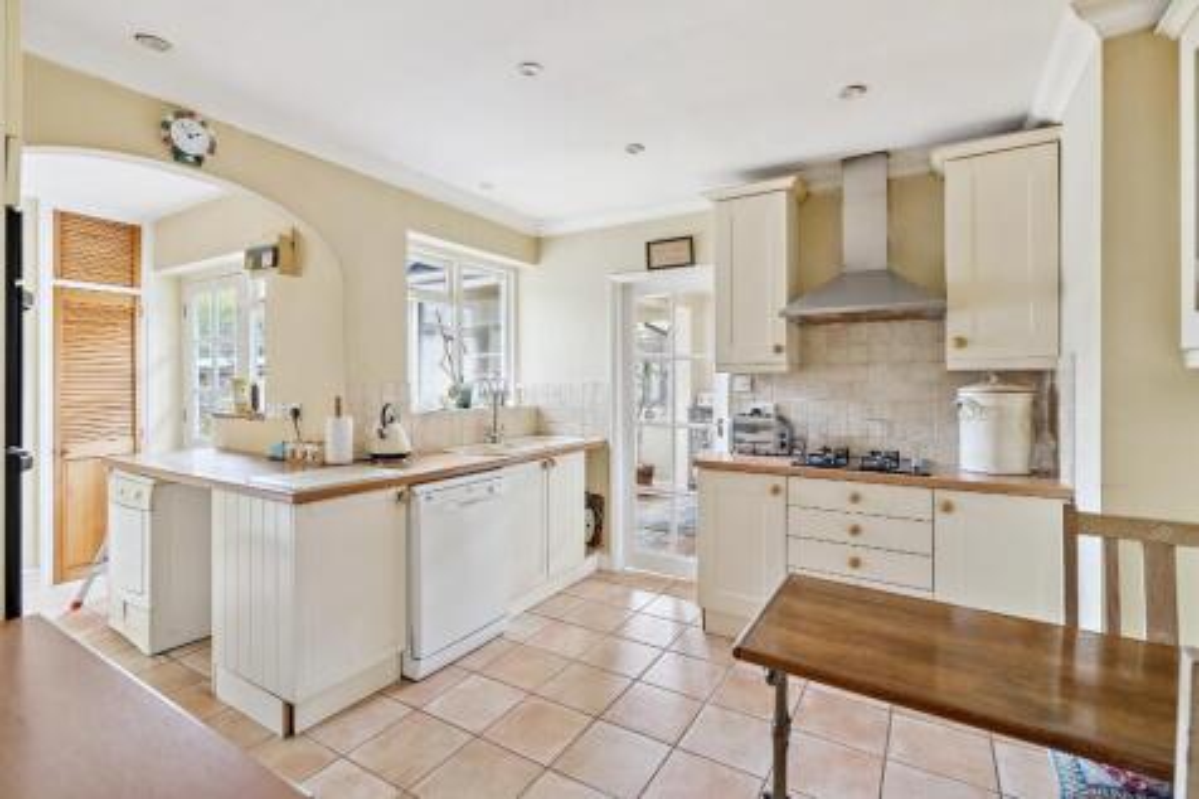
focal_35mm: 16
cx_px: 600
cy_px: 400
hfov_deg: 96.8
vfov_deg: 73.7
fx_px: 533
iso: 320
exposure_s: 1.3
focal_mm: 16
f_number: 4.5
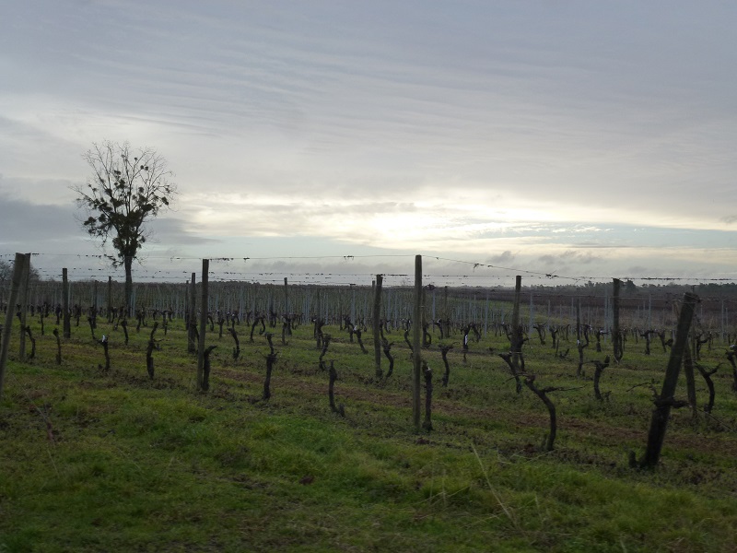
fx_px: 873
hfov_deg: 45.8
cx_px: 368
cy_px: 276
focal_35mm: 41
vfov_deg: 35.1
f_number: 3.9
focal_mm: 7.4
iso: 160
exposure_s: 1/500
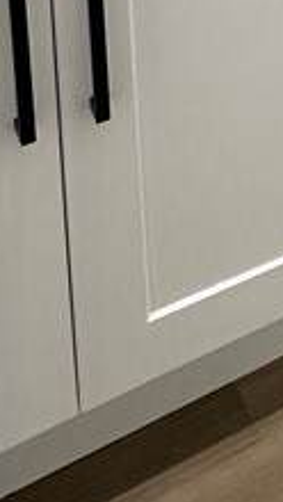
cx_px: 603
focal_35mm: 71
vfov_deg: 22.3
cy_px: -319
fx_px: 946
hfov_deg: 13.8
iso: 160
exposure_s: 1/120
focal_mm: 2.22
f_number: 2.2
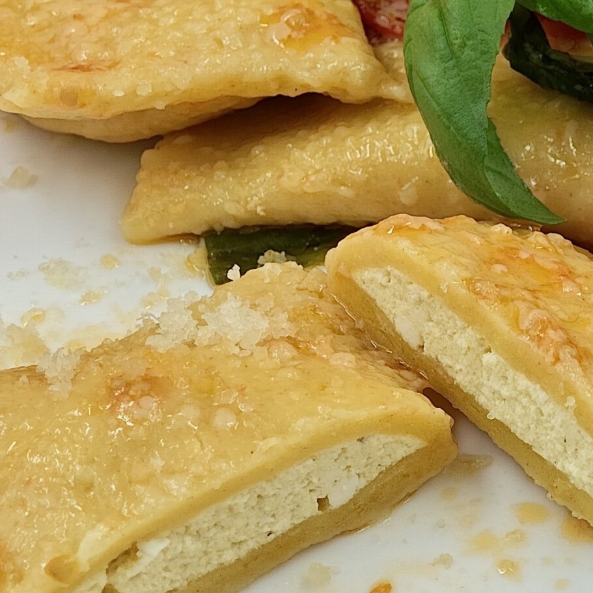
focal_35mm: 149
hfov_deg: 11.6
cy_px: 171
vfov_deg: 11.7
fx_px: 2888
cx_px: 600
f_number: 2
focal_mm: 9
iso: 80
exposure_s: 1/100
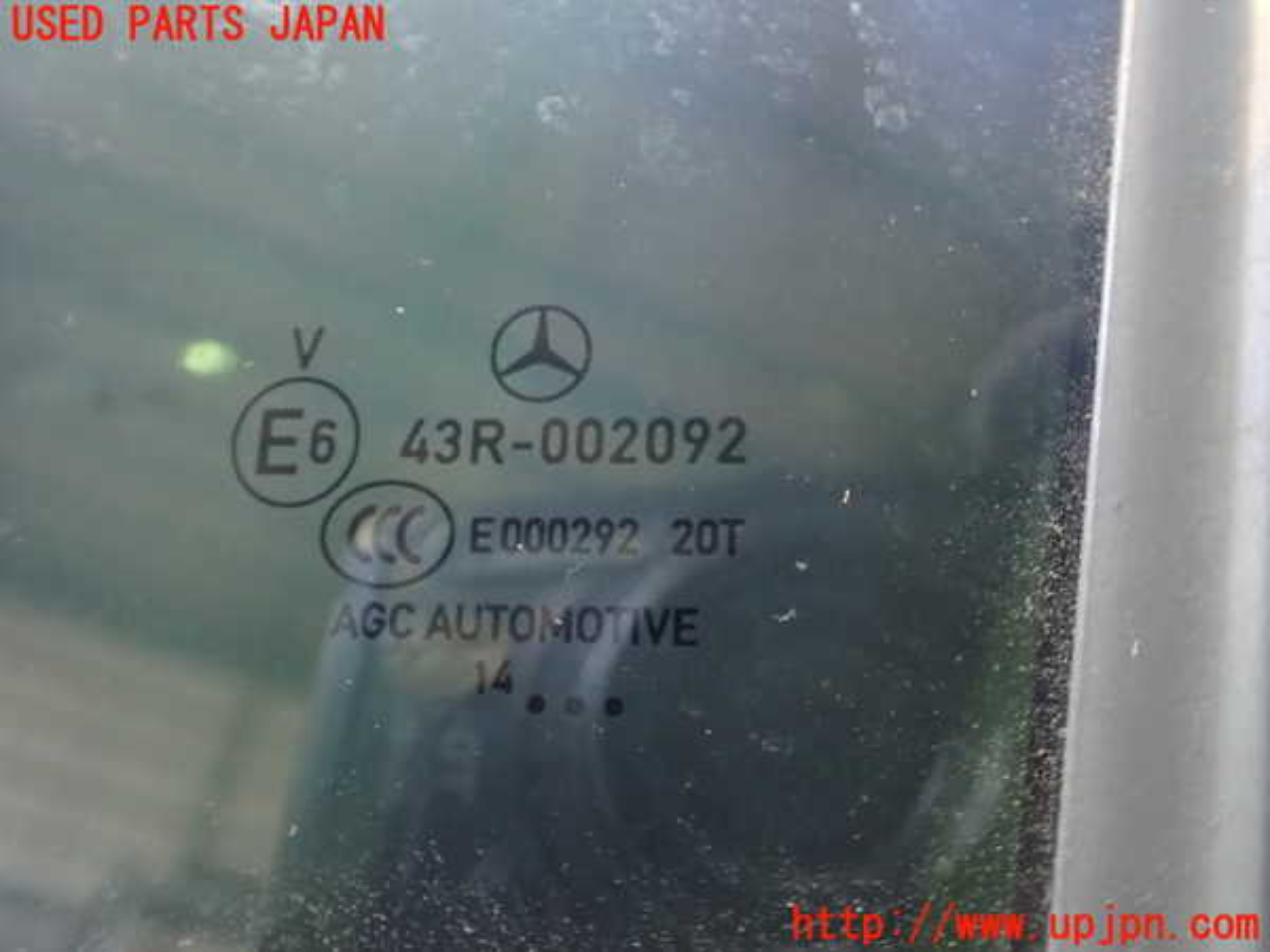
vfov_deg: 46.8
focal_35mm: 30
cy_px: 476
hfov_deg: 60.0
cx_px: 635
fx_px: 1101
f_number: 2.3
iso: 1250
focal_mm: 5.4
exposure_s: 1/30
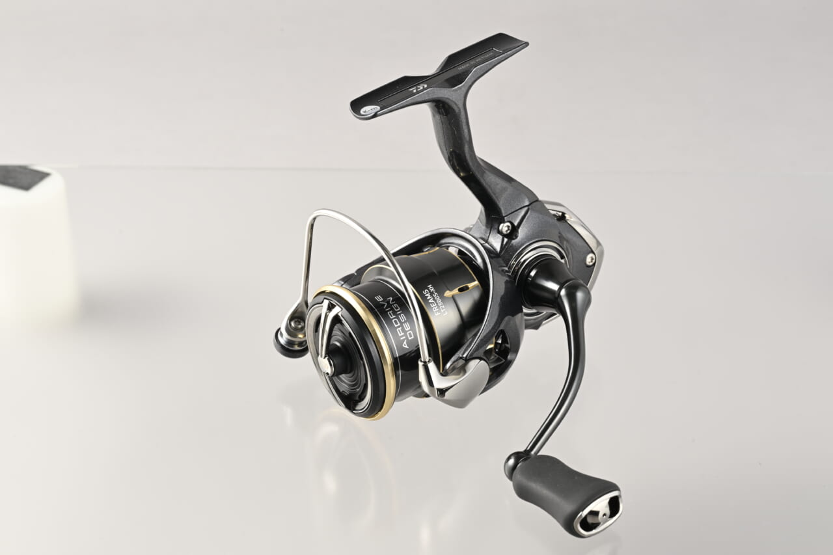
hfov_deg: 19.5
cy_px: 278
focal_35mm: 105
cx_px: 416
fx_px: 2429
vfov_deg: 13.0
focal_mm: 105
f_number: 16
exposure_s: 1/125
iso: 200
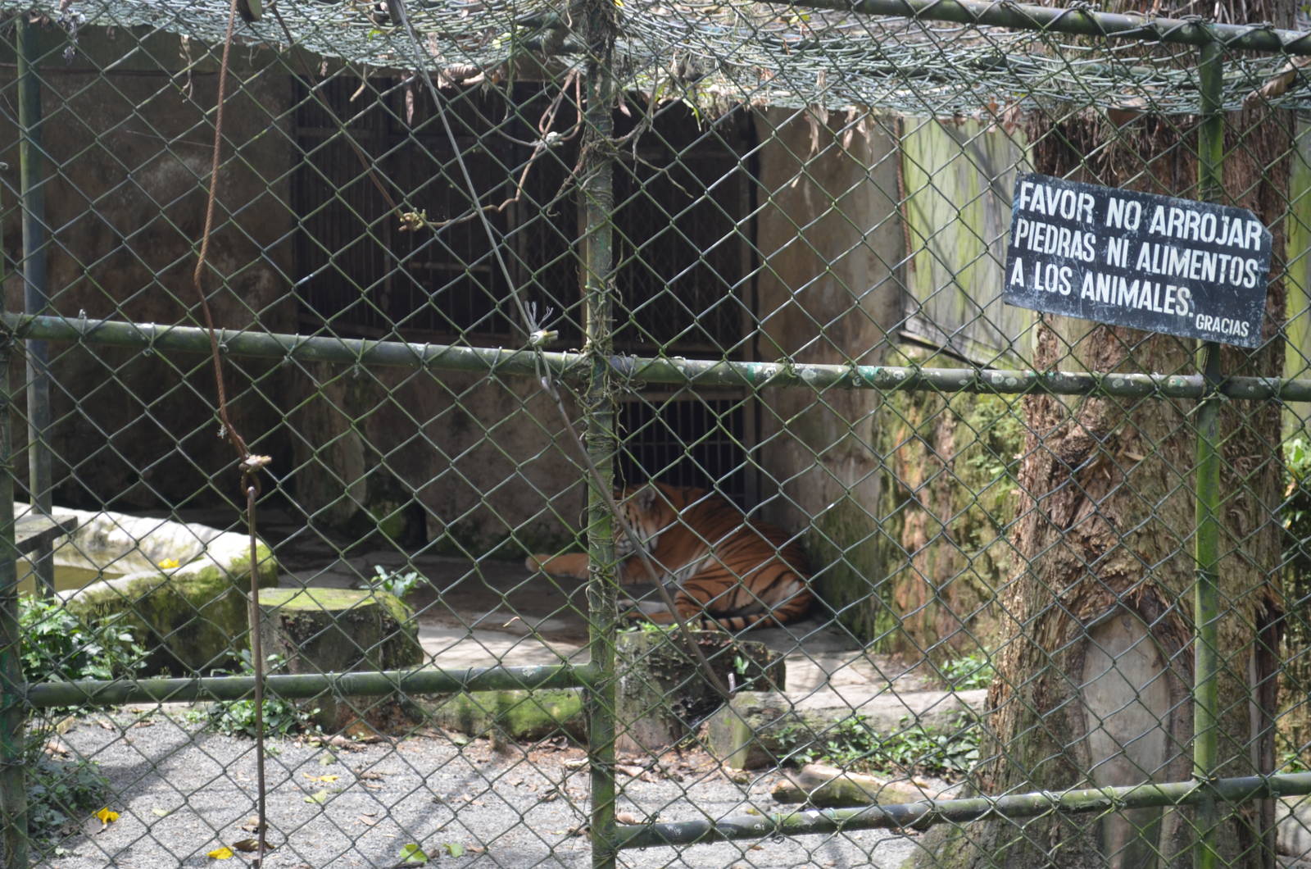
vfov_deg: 16.5
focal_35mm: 82
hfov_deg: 24.7
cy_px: 434
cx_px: 656
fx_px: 2998
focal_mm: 55
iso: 220
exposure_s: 1/125
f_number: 5.6
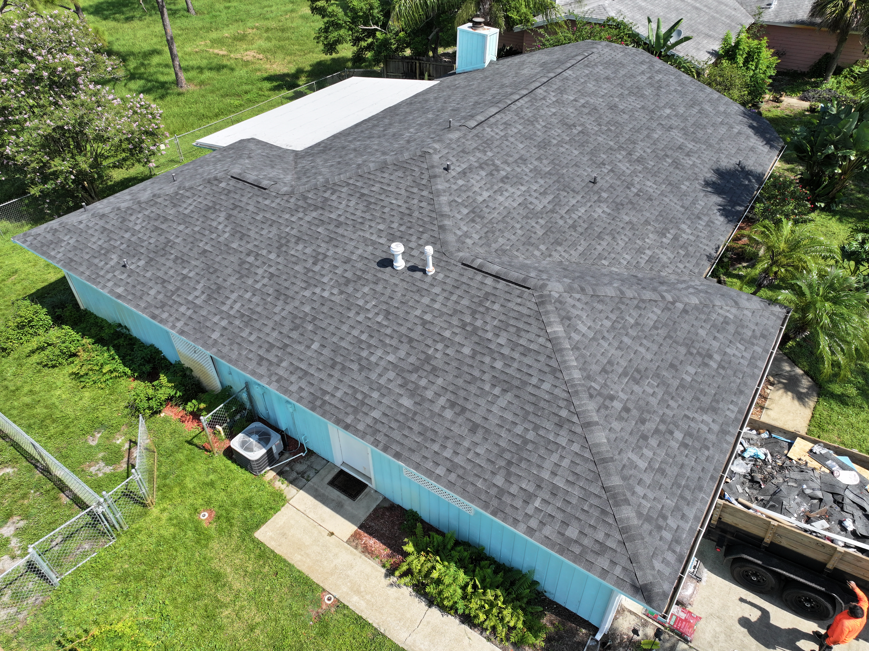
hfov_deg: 71.6
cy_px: 326
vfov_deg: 56.8
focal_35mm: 24
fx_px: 602
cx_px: 434
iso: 120
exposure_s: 1/1250
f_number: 2.8
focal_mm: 12.29
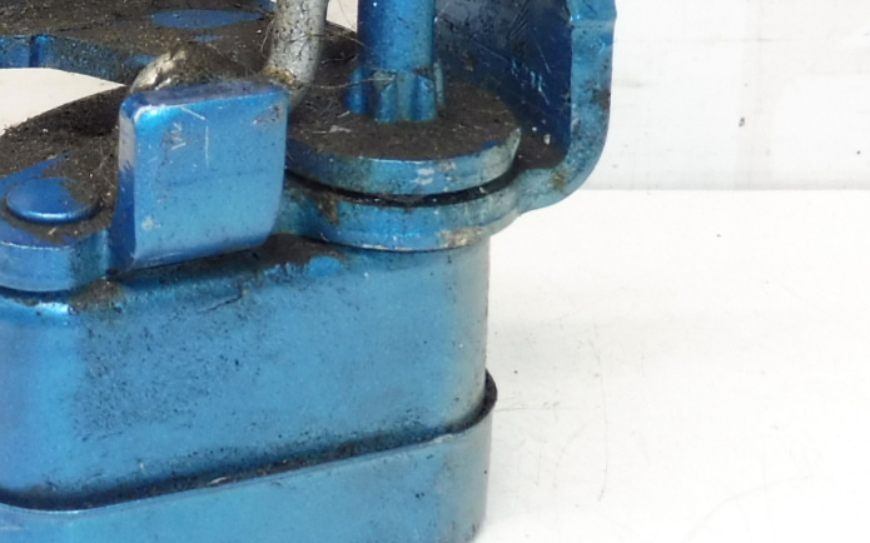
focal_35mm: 75
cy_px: -50
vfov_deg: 16.8
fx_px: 1778
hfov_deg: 26.7
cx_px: 120
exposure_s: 1/80
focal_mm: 4.3
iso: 200
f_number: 3.5
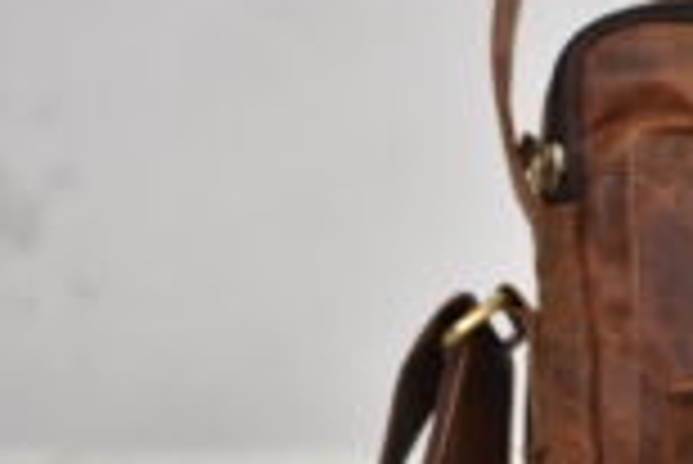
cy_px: 331
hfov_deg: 9.7
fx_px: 4027
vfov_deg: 6.6
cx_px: 850
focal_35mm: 209
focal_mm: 50
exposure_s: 1/80
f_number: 1.8
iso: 320
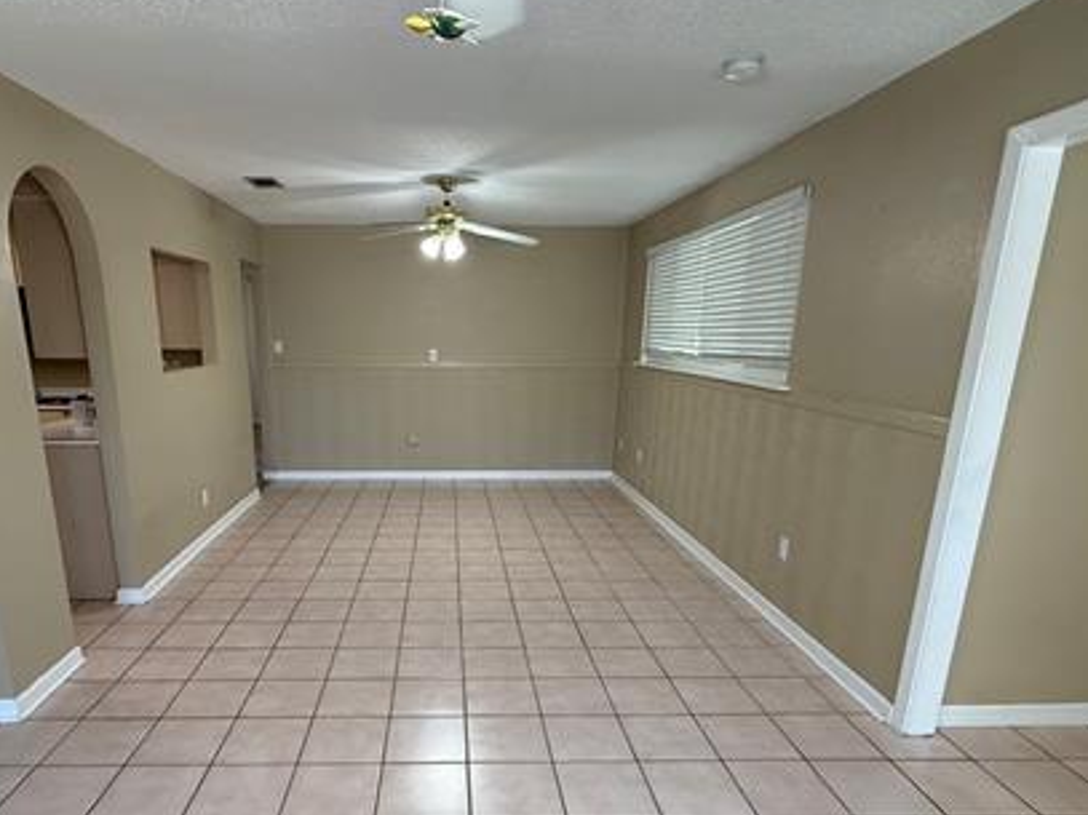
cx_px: 462
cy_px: 518
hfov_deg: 75.9
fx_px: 691
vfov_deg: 60.1
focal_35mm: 22
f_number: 2.2
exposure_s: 1/120
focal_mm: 2.22
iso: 250
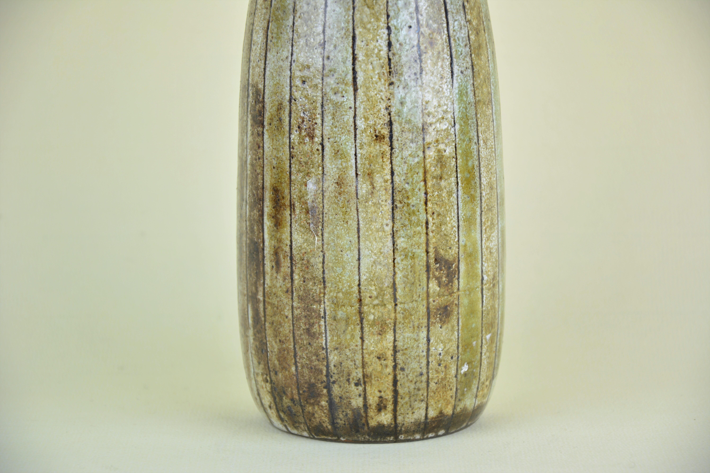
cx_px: 355
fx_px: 3106
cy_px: 236
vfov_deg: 8.7
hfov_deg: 13.0
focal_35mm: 158
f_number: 5.6
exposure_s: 1/25
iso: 100
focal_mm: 105
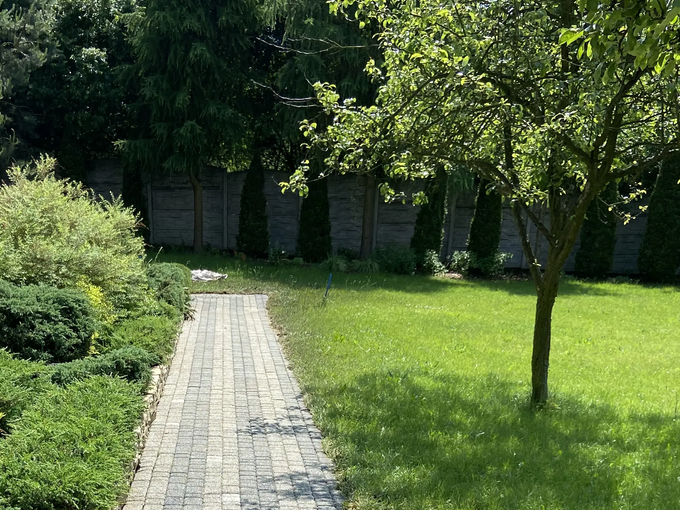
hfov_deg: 37.2
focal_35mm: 51
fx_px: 1002
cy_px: 621
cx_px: 237
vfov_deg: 25.5
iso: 32
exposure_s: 1/1701
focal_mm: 4.25
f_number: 1.8
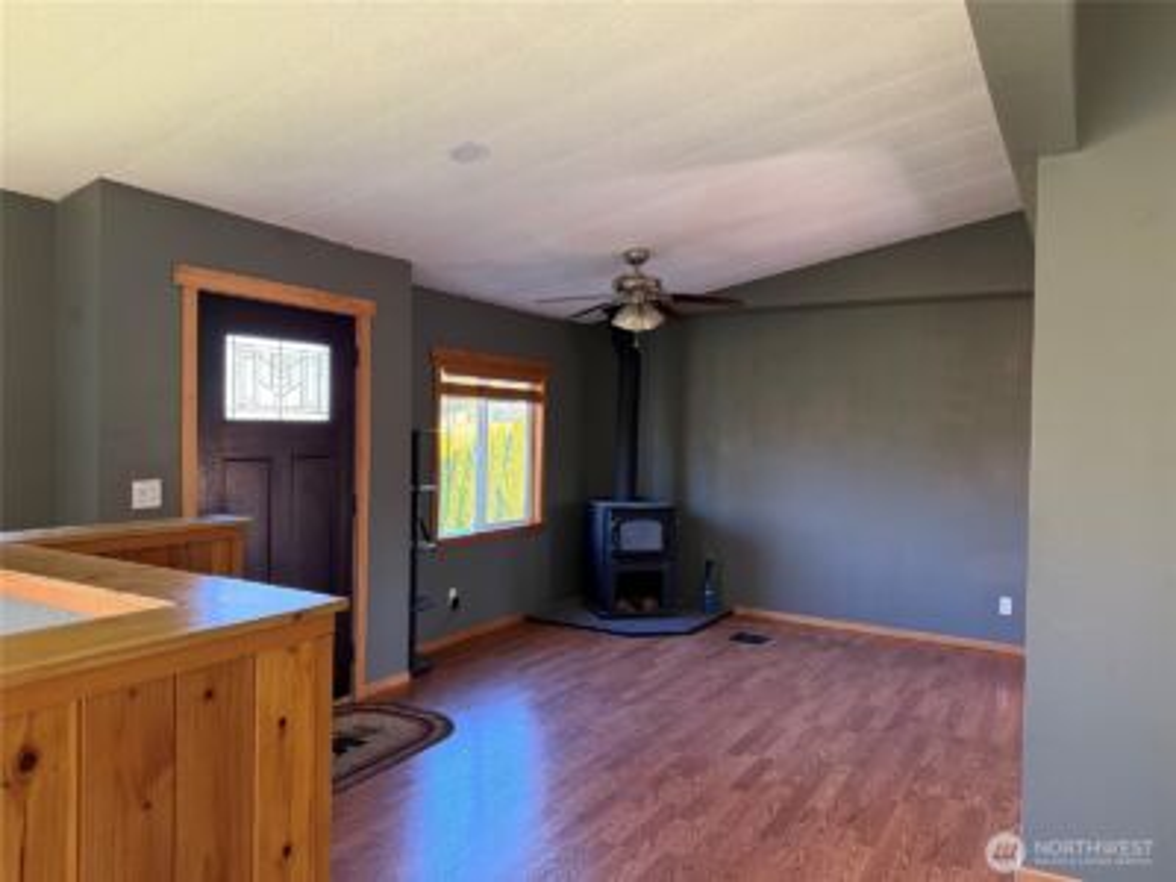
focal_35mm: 24
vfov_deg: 56.8
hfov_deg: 71.6
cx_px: 588
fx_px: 815
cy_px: 441
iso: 250
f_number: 1.78
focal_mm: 6.76
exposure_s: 1/60
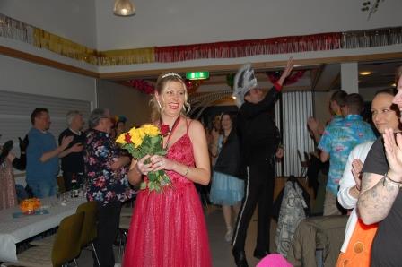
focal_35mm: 38
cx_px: 201
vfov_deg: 35.4
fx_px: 418
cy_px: 134
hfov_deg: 51.3
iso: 400
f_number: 4
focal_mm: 25
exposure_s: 1/60
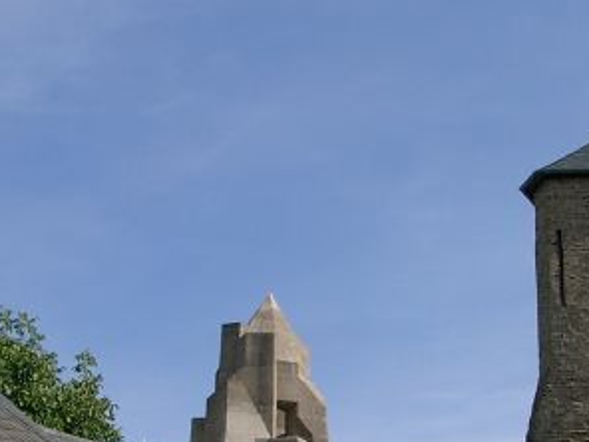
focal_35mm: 92
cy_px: 390
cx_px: 376
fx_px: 1565
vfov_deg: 15.9
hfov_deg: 21.3
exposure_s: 1/947
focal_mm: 7.13
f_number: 4
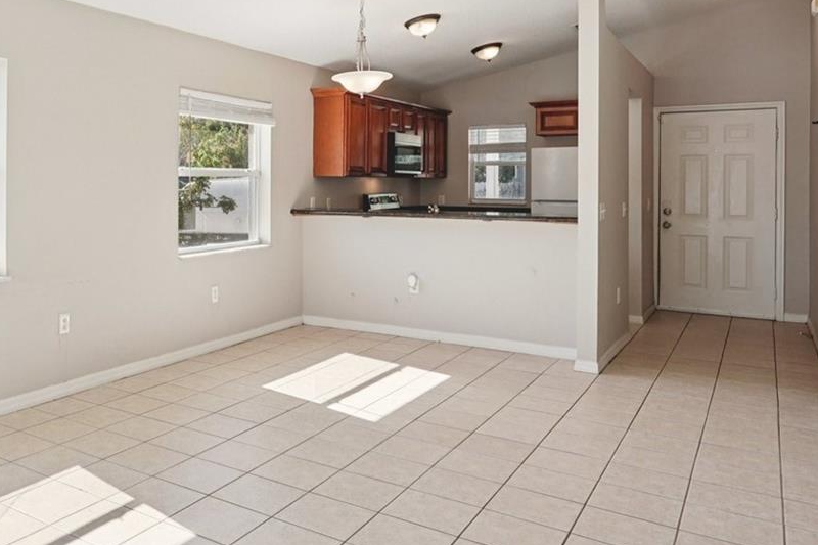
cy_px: 179
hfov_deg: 53.9
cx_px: 141
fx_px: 727
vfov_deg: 40.6
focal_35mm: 32
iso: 400
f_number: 8
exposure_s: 1/200
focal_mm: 16
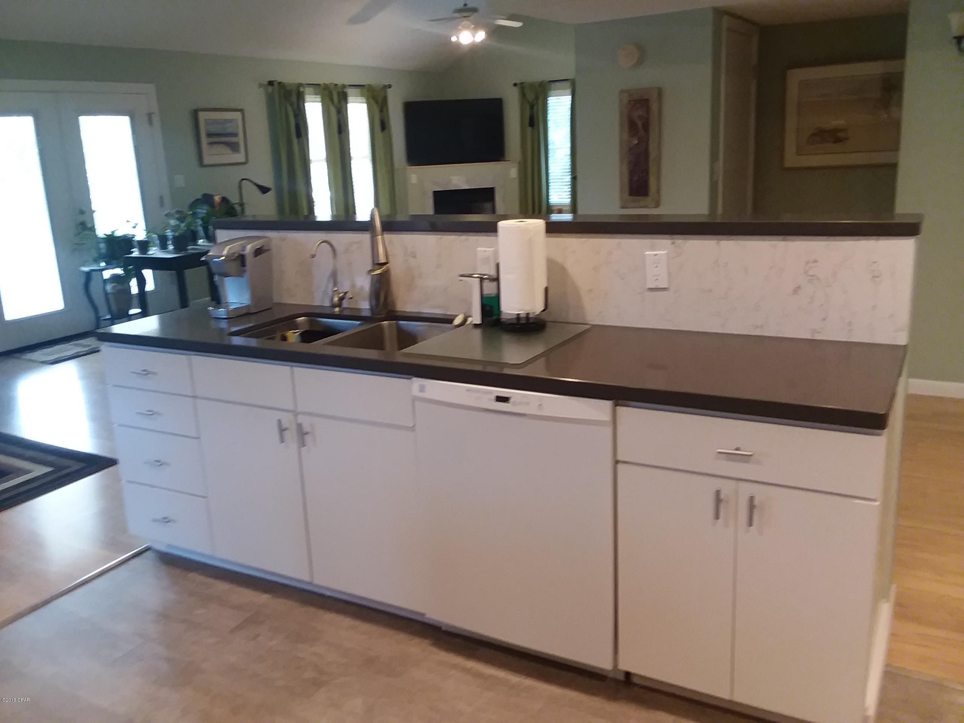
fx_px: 808
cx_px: 482
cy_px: 362
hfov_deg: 61.7
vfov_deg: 48.2
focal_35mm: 29
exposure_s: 1/30
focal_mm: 2.47
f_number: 1.9
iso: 125
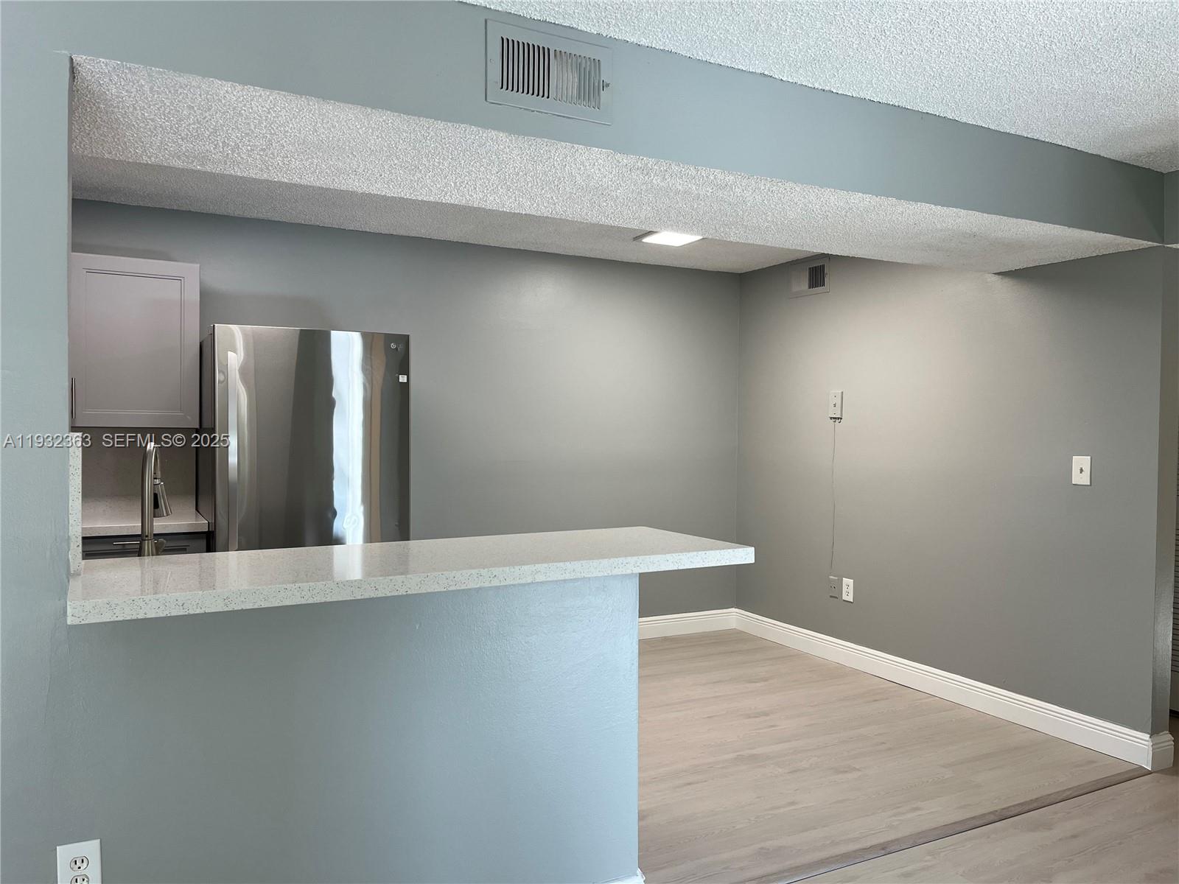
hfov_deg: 67.3
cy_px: 442
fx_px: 886
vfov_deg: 53.1
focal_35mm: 26
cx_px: 590
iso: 80
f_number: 1.6
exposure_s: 1/120
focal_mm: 5.1
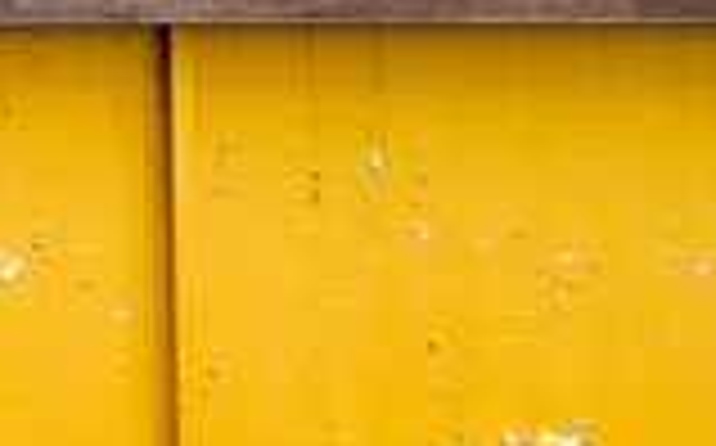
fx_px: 2534
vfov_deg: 9.7
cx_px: -520
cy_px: -261
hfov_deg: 14.4
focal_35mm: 130
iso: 100
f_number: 5.6
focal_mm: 29
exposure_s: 1/80
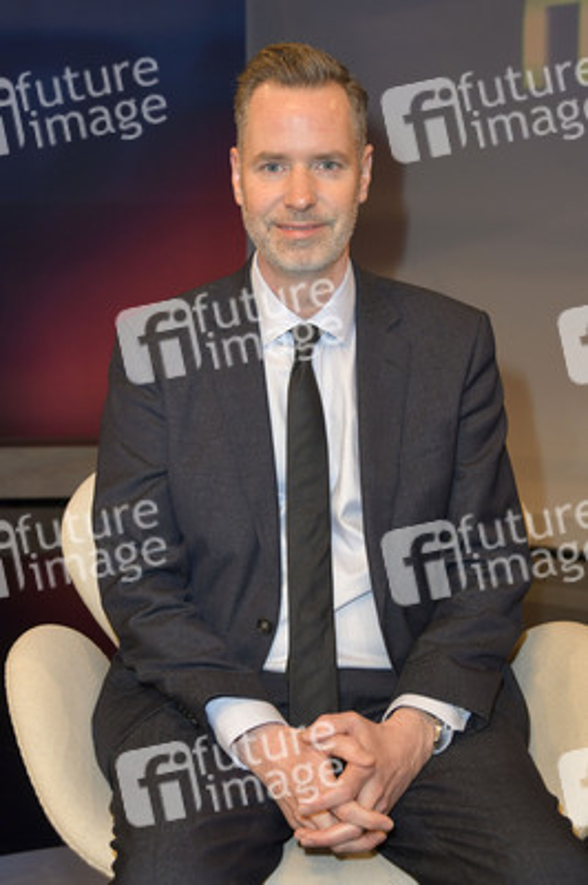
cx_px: 294
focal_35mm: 44
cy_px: 442
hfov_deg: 30.5
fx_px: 1080
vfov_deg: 44.5
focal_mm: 44
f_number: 5.6
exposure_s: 1/200
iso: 1000
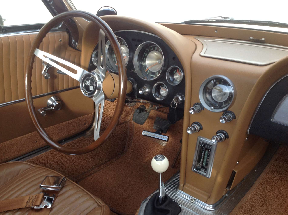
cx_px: 137
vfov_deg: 38.6
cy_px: 111
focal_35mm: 37
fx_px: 307
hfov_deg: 50.2
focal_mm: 4.28
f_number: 2.4
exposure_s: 1/133
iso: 50
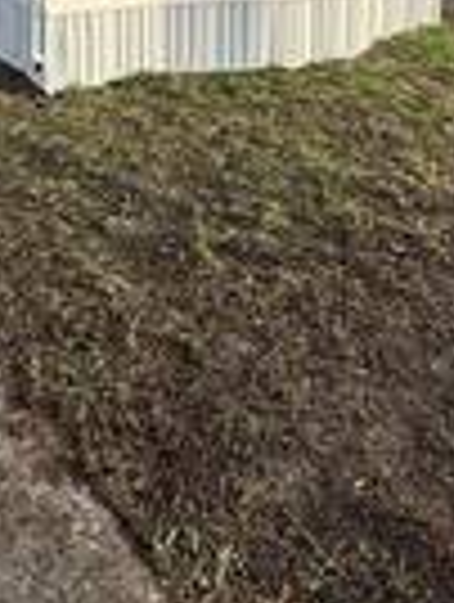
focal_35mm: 40
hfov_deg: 35.6
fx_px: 697
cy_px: -27
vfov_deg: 39.9
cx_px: 139
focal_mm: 2.22
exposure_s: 1/340
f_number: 2.2
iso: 50
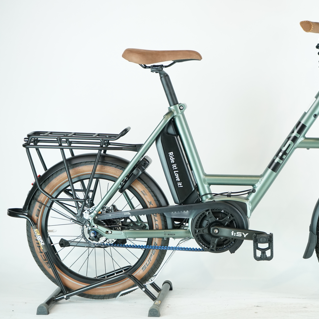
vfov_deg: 19.3
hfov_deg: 19.2
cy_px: 159
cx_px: 234
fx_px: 938
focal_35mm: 90
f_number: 5.6
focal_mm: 70
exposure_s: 1/200
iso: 2000
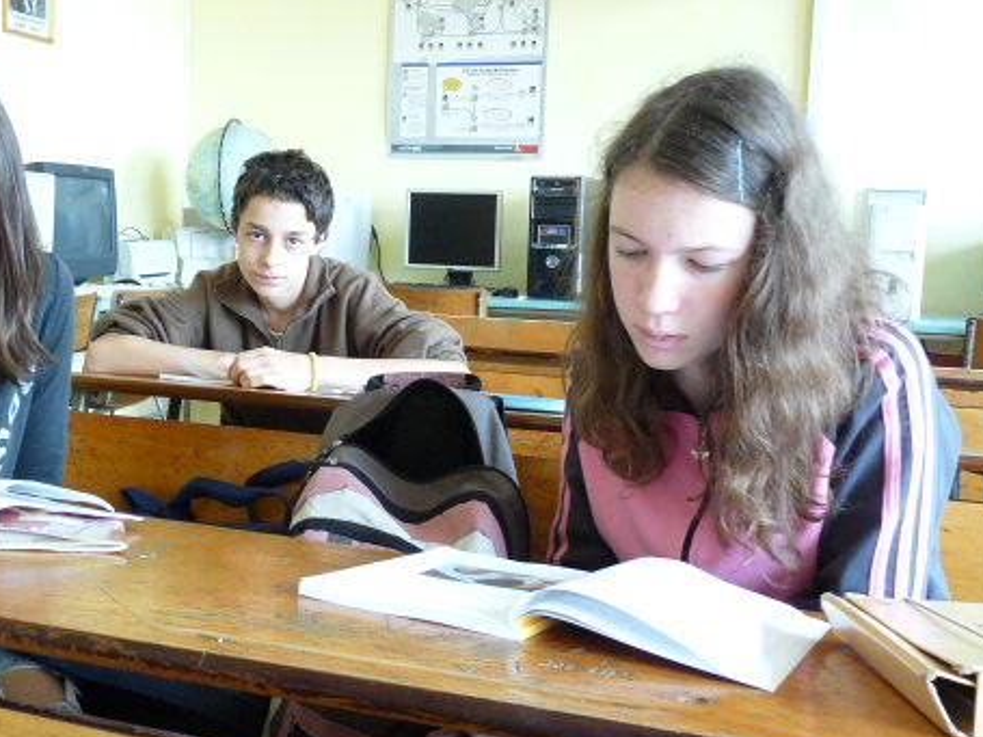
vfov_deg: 37.7
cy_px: 344
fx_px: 1079
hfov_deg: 48.6
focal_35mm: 38
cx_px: 374
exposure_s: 1/13
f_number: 2.8
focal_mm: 4.8
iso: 400
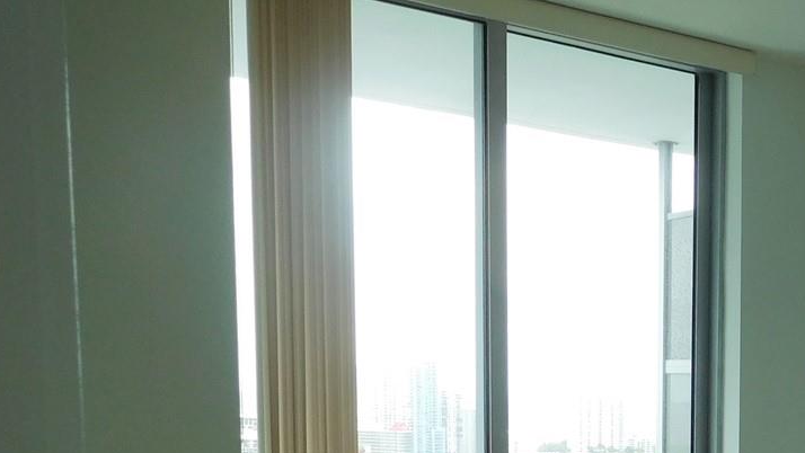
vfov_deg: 18.4
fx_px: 1302
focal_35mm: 61
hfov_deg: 30.6
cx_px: 888
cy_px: 585
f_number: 3.4
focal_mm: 4.5
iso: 125
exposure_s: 1/125
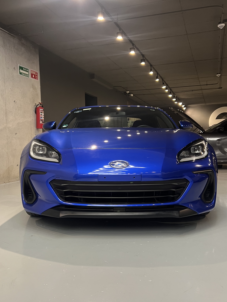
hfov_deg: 41.8
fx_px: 297
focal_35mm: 34
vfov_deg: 53.9
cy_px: 161
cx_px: 113
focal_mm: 5.7
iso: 125
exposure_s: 1/60
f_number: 1.5
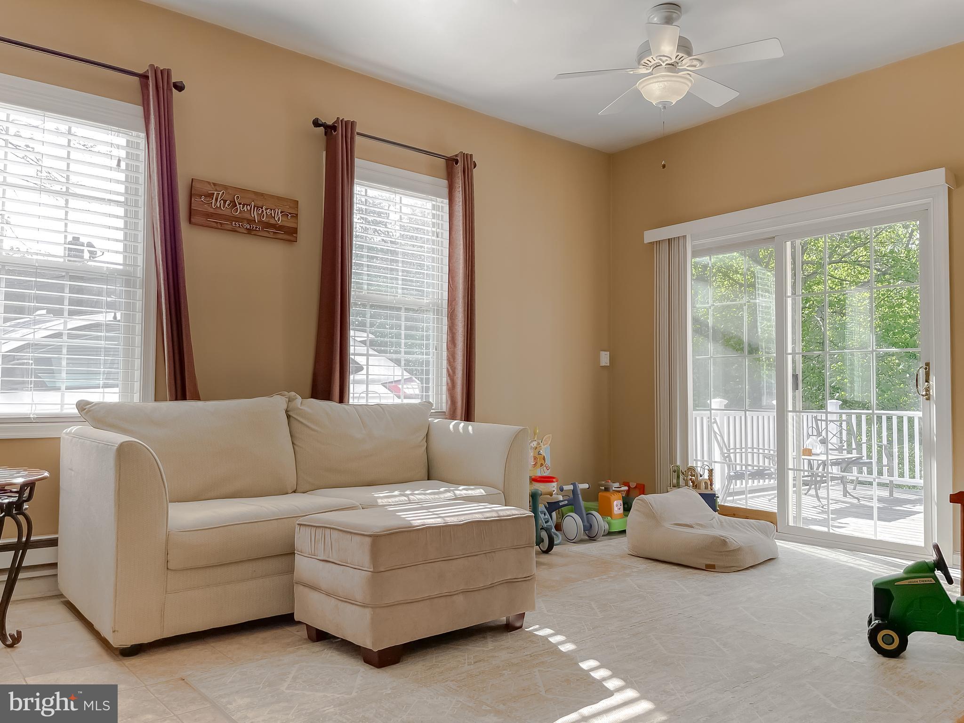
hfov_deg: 69.4
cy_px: 362
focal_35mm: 25
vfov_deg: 54.9
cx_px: 482
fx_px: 696
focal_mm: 5.1
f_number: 1.6
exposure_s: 1/400
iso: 32
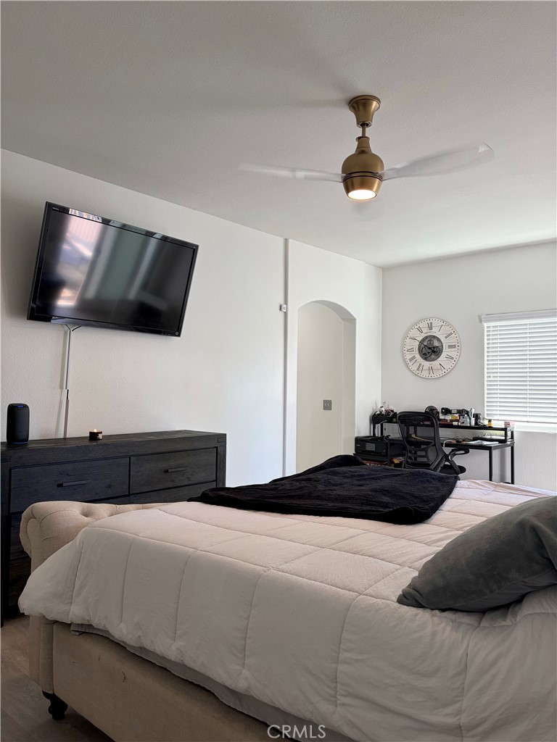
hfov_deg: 53.1
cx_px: 278
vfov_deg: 67.3
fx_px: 558
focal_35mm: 26
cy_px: 371
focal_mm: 5.96
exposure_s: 1/120
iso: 100
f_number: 1.6
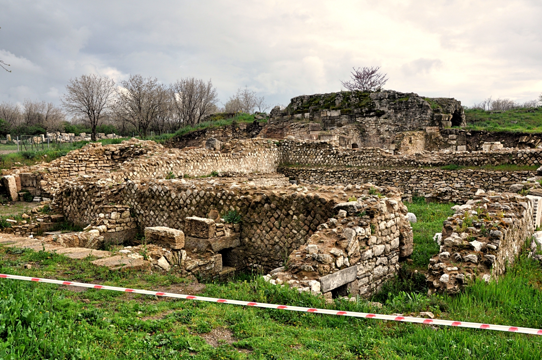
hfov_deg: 57.3
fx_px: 496
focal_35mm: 33
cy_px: 180
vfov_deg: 39.9
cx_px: 271
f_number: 9
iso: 400
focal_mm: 22
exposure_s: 1/320
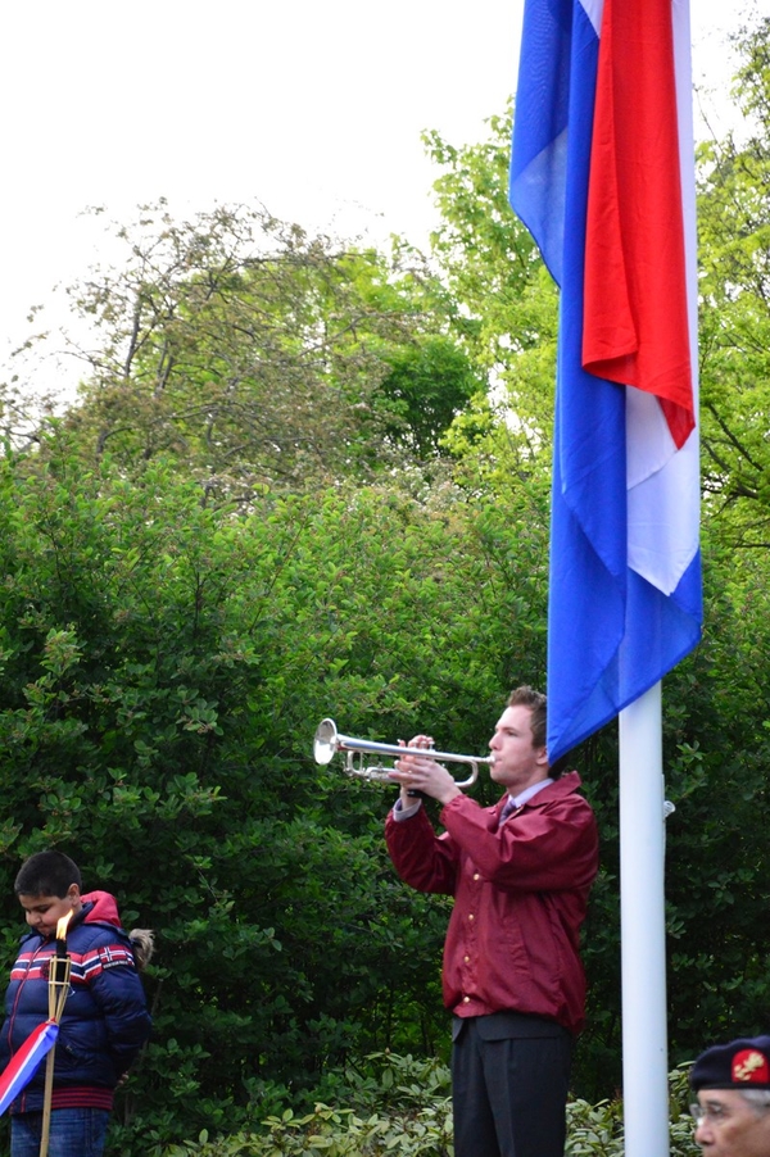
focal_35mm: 158
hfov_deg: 8.7
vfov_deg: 13.0
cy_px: 578
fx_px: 5061
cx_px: 385
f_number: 5.6
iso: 3200
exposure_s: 1/640
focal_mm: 105
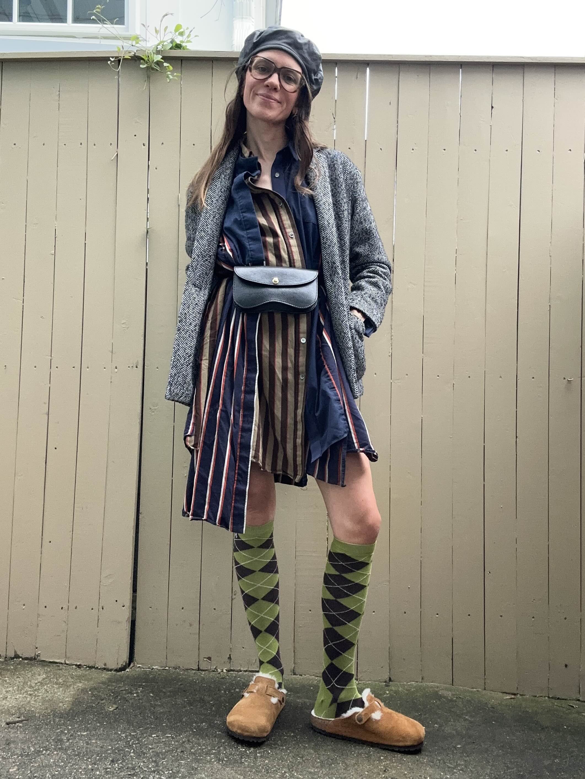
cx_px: 292
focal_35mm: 30
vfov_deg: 60.0
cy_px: 390
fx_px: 676
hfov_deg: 46.8
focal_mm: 2.69
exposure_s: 1/67
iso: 80
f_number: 1.9
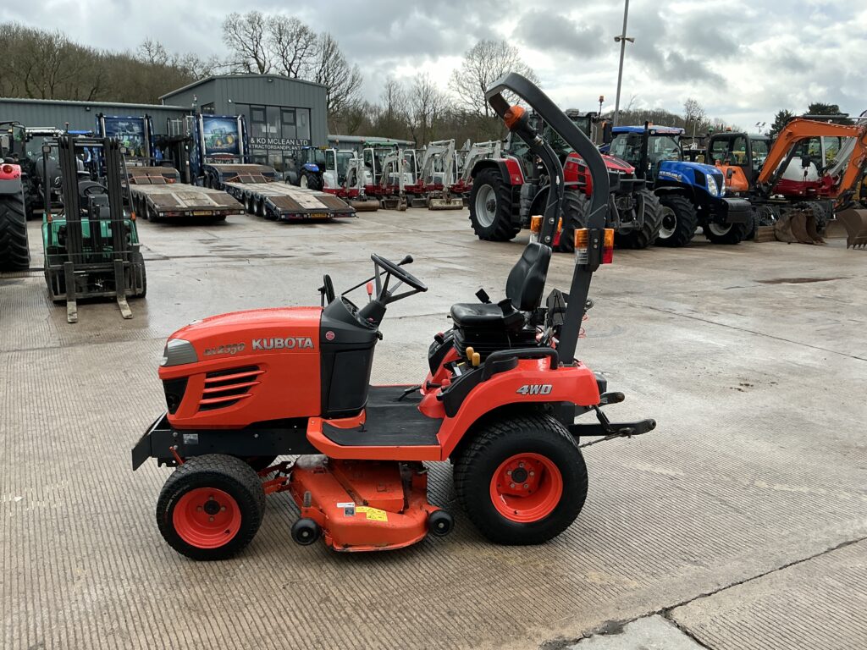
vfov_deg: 49.7
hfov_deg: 63.4
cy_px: 325
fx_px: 701
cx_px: 434
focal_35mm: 28
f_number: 1.8
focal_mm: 3
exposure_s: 1/406
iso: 25
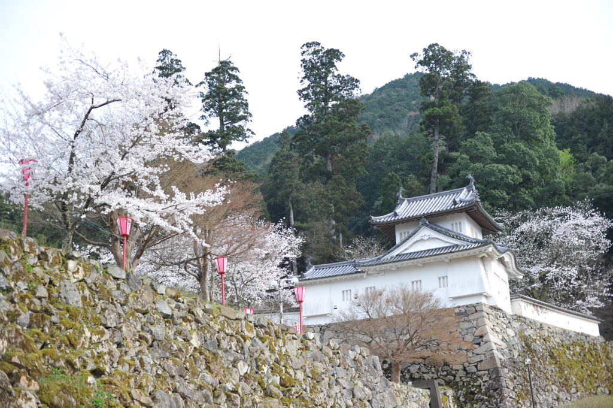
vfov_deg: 26.9
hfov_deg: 39.6
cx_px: 306
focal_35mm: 50
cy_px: 204
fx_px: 851
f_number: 2.8
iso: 400
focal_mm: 50
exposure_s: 1/2500
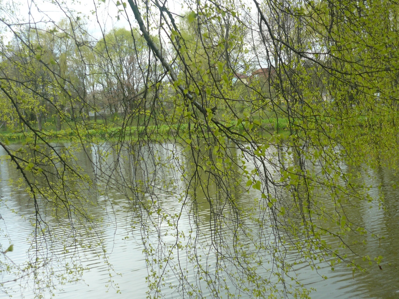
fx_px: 507
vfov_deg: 32.9
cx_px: 200
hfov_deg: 42.9
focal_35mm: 44
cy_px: 150
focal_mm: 7.2
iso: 100
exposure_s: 1/200
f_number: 3
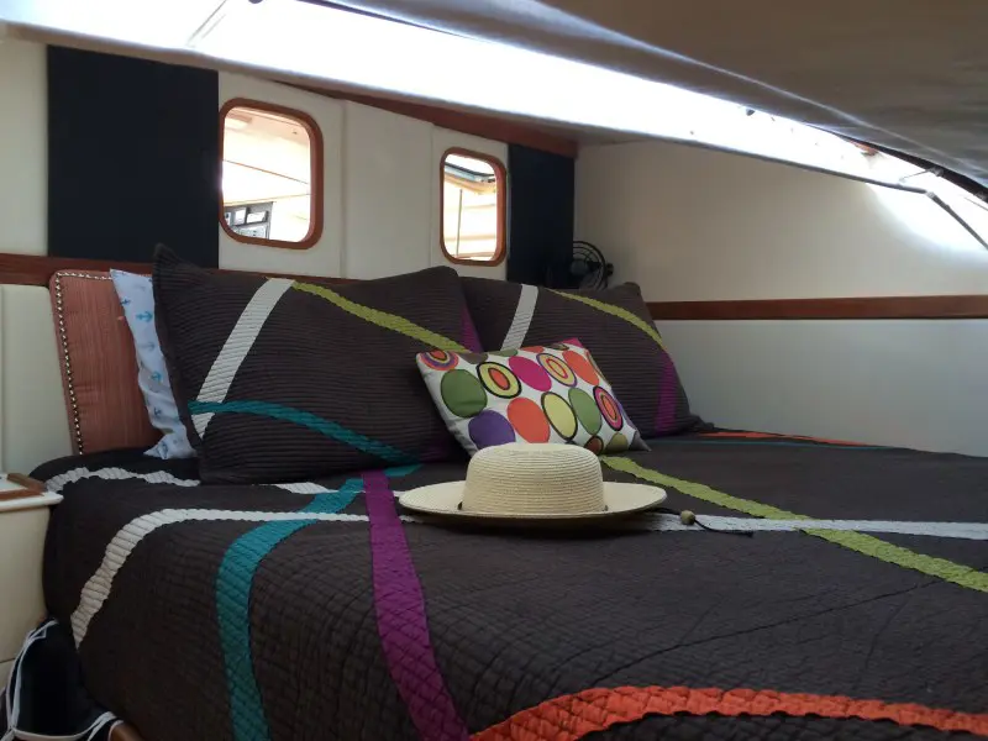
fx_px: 828
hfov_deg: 61.7
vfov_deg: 48.2
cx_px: 494
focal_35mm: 29
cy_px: 370
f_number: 2.2
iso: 100
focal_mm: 4.15
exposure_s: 1/30
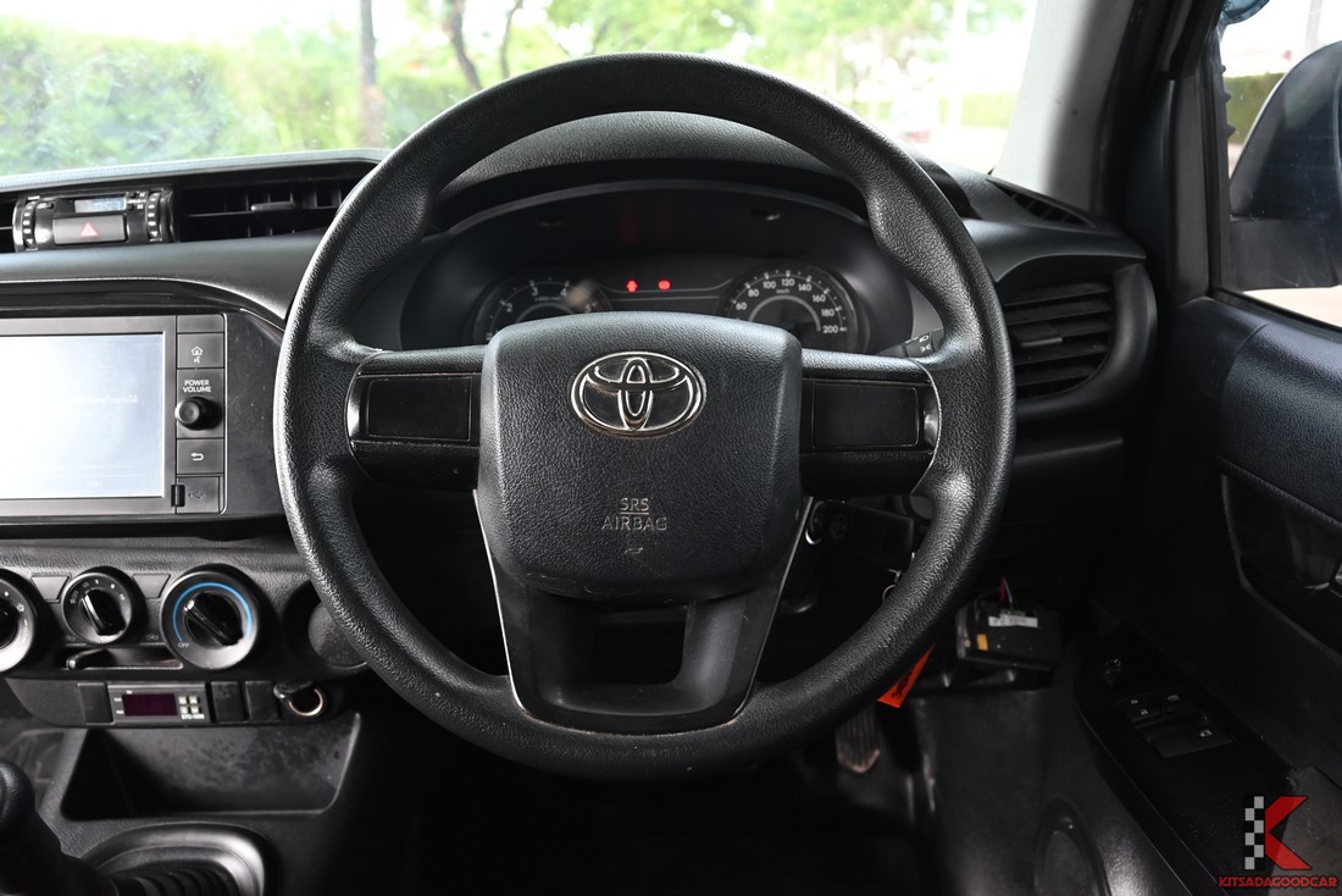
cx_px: 671
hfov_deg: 65.5
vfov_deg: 46.4
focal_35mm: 28
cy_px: 448
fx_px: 1044
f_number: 5
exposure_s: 1/160
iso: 1250
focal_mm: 28
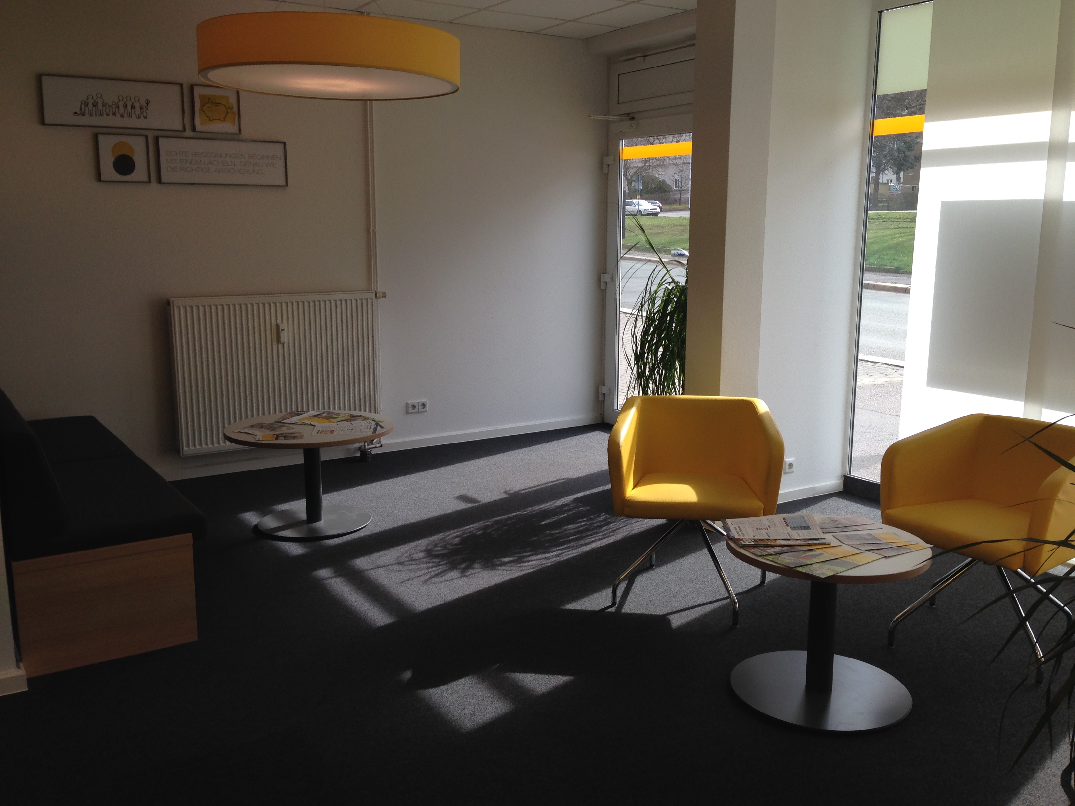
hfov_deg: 55.4
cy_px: 403
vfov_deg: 42.9
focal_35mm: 33
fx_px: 1025
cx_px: 538
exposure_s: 1/288
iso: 50
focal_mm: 4.12
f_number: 2.4
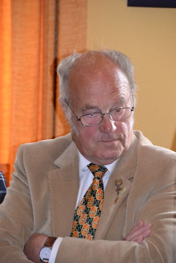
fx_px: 1815
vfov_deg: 8.3
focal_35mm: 248
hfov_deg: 5.6
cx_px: 88
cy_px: 132
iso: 3200
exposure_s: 1/60
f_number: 6
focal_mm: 165
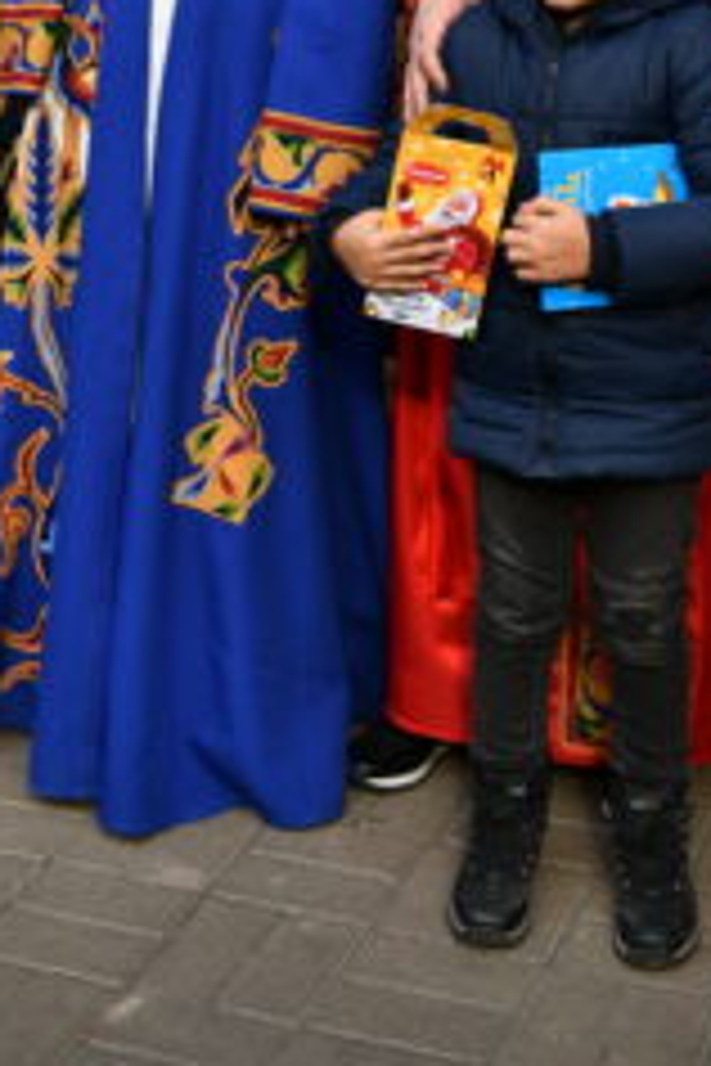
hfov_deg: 17.0
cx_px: 443
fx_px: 2370
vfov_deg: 24.1
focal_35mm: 80
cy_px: -36
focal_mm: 38
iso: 200
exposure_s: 1/1600
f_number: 3.2
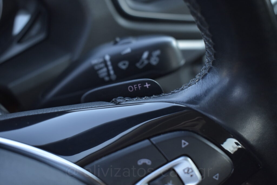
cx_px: 138
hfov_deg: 51.3
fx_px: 289
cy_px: 92
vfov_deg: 35.5
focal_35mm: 38
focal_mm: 25
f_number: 4
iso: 1600
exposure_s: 1/500
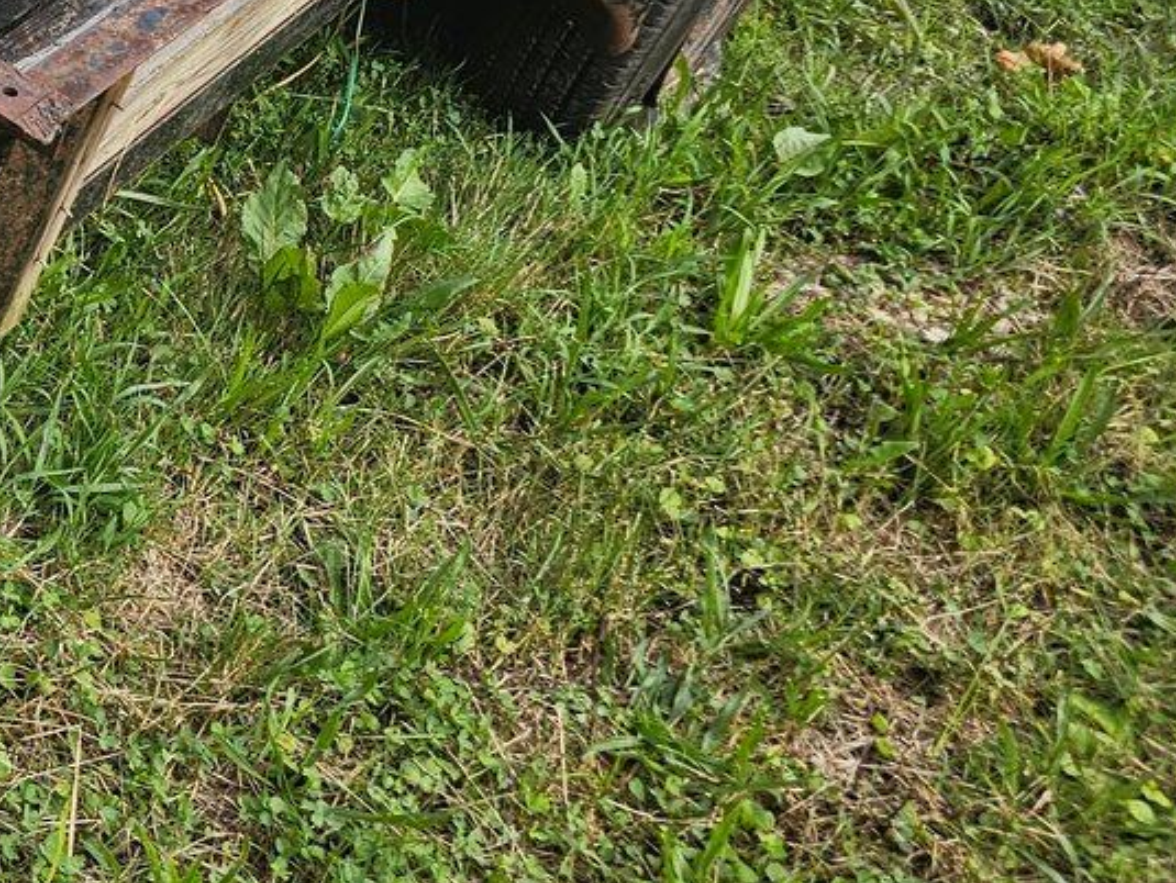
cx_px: -406
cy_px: 78
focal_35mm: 65
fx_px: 2210
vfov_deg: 22.1
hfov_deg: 25.2
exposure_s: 1/180
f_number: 1.7
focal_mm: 6.3
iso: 20
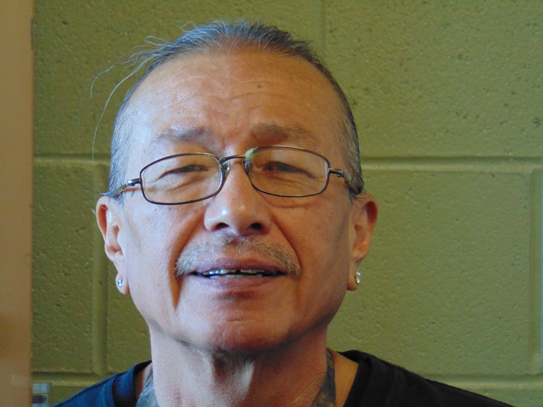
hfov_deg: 14.8
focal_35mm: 133
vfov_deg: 11.1
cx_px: 272
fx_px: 2086
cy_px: 204
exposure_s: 1/25
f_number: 4
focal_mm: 23.9
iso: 400
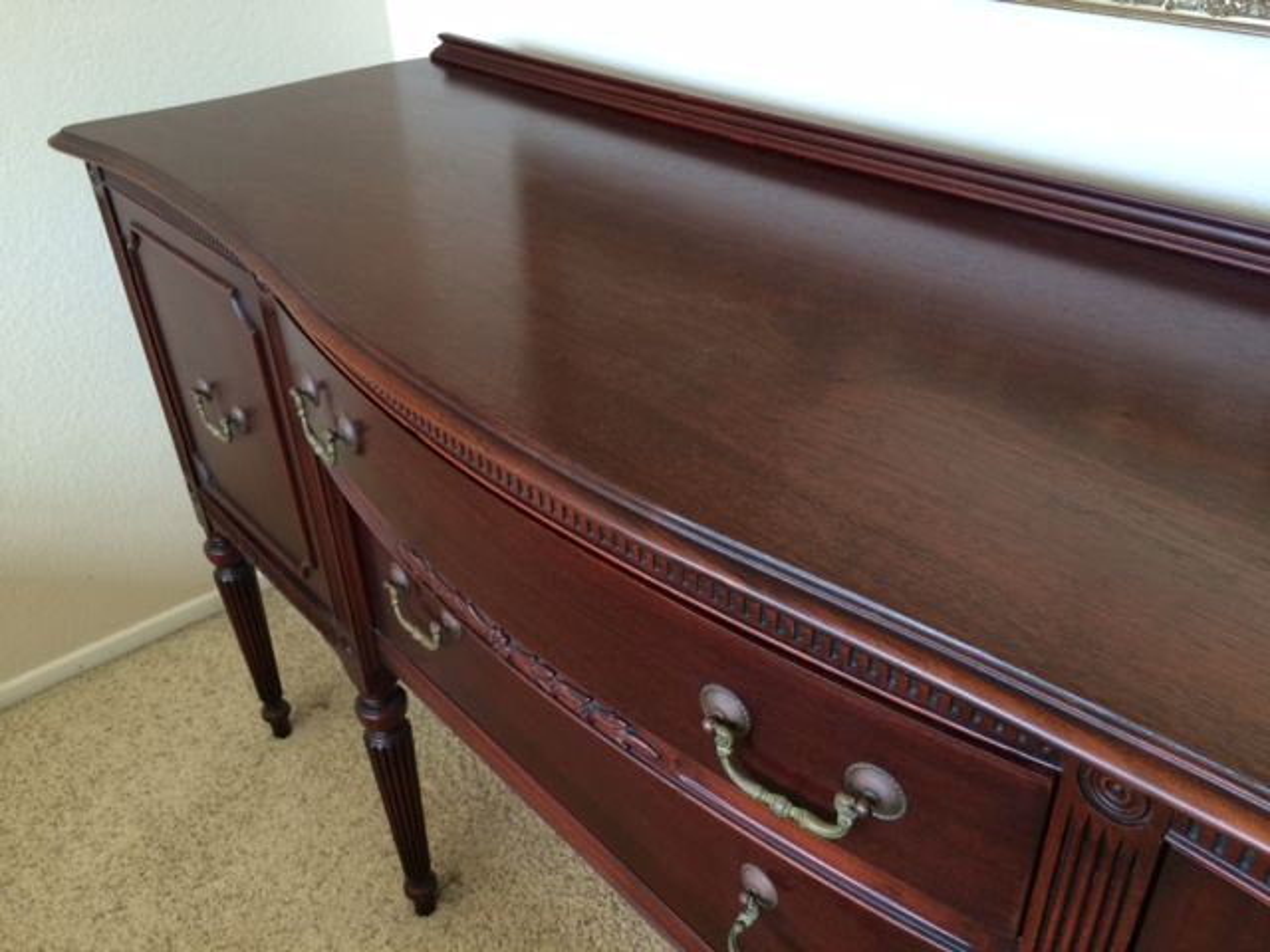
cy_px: 476
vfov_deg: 48.2
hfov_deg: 61.7
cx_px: 635
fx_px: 1064
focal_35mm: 29
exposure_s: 1/30
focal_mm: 4.15
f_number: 2.2
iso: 100
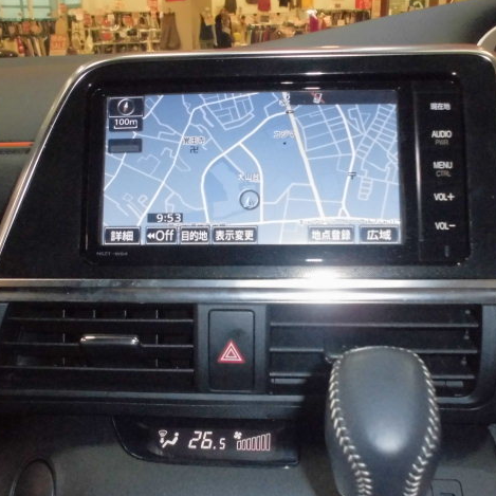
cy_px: 243
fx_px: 567
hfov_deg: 47.2
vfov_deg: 47.2
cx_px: 223
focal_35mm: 35
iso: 400
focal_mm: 5.3
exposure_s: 1/60
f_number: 3.7
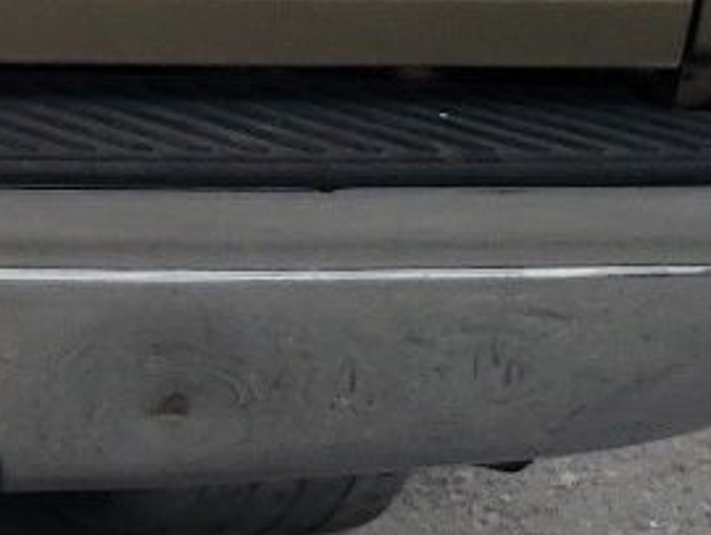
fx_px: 3166
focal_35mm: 154
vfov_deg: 9.3
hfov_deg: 11.6
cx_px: -698
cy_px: -316
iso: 50
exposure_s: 1/2000
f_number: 1.5
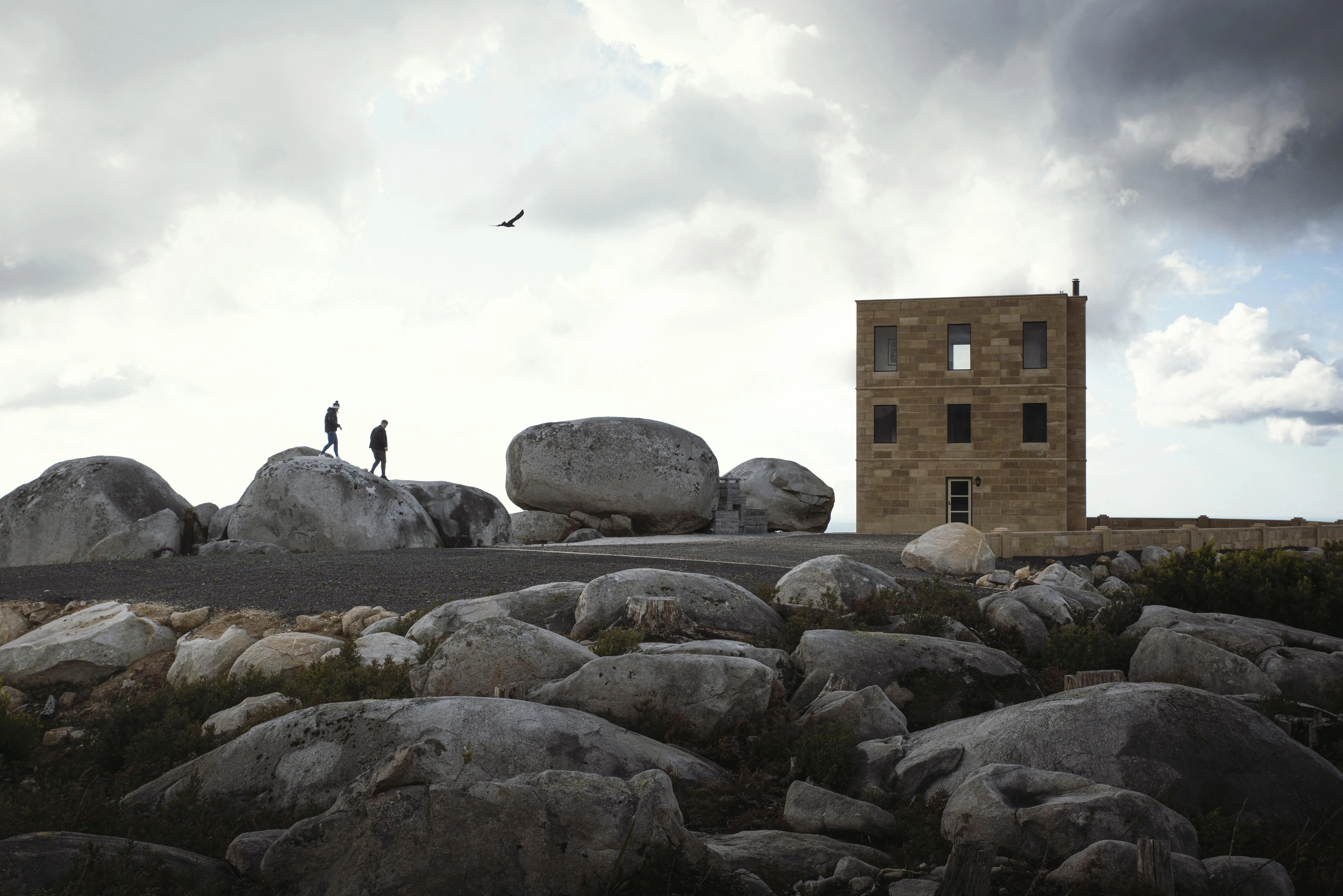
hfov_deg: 48.4
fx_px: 1493
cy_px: 448
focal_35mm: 40
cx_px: 672
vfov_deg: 33.4
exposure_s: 1/1000
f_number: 7.1
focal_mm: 40
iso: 160
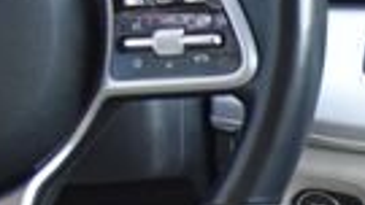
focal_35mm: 191
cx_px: 789
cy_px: 343
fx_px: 1849
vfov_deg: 6.3
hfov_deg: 10.2
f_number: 4
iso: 500
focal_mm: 24
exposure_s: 1/40
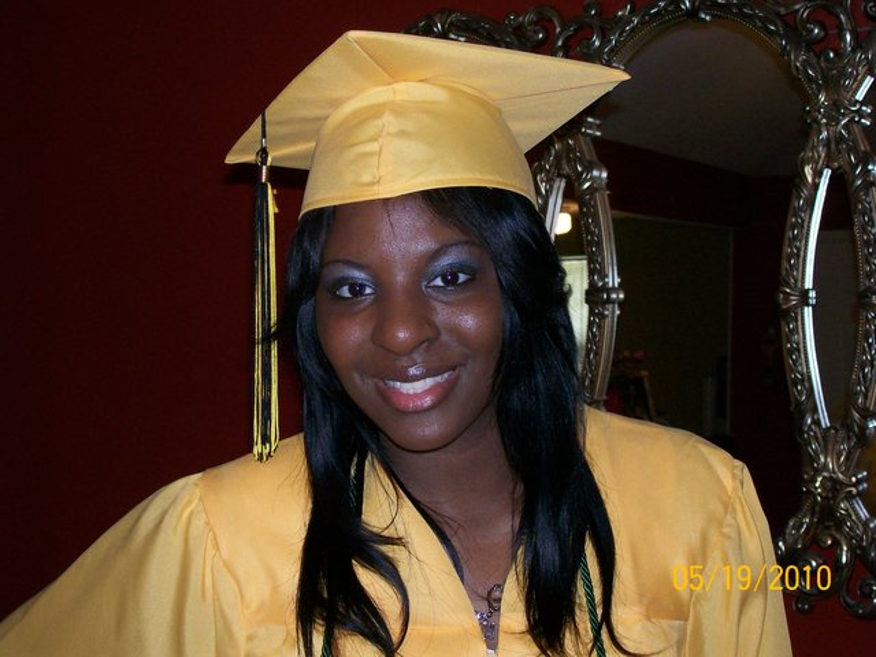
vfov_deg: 26.1
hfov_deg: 34.3
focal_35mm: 56
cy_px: 328
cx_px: 438
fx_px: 1417
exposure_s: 1/83.6
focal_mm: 9.4
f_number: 3.4
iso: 140
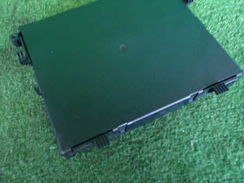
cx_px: 112
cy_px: 80
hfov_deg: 55.3
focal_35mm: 33
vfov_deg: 42.9
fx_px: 233
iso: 500
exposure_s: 1/30
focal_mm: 4.5
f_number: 2
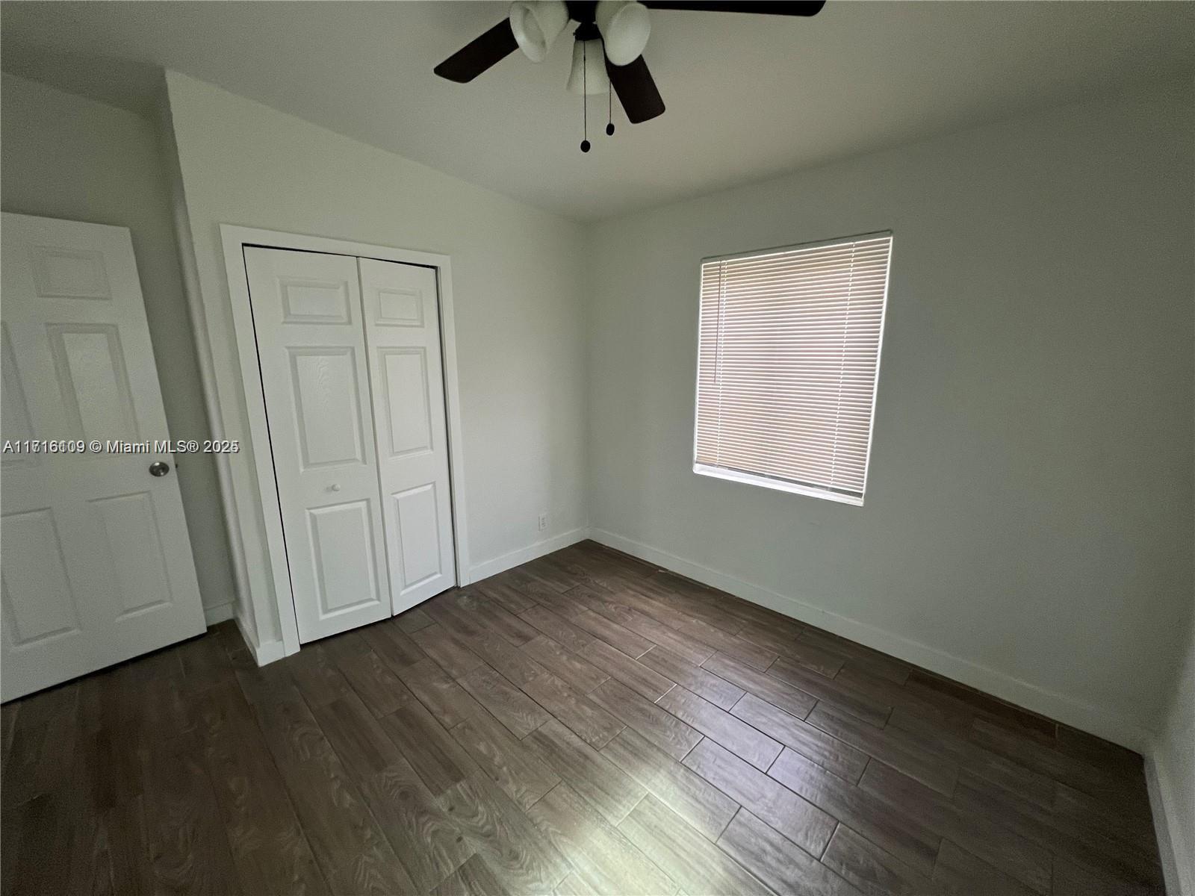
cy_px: 448
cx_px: 598
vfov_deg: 89.9
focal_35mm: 13
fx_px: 449
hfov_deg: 106.2
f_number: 1.8
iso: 200
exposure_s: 1/99
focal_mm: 1.57
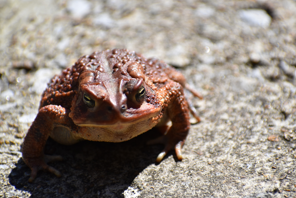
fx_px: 3198
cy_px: 103
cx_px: 152
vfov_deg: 3.5
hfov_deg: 5.3
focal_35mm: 389
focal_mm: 240
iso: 400
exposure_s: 1/1250
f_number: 6
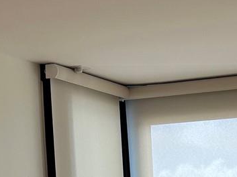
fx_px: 807
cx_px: 261
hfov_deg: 16.2
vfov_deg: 11.8
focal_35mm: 118
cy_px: 294
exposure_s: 1/171
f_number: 1.5
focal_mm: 5.7
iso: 40
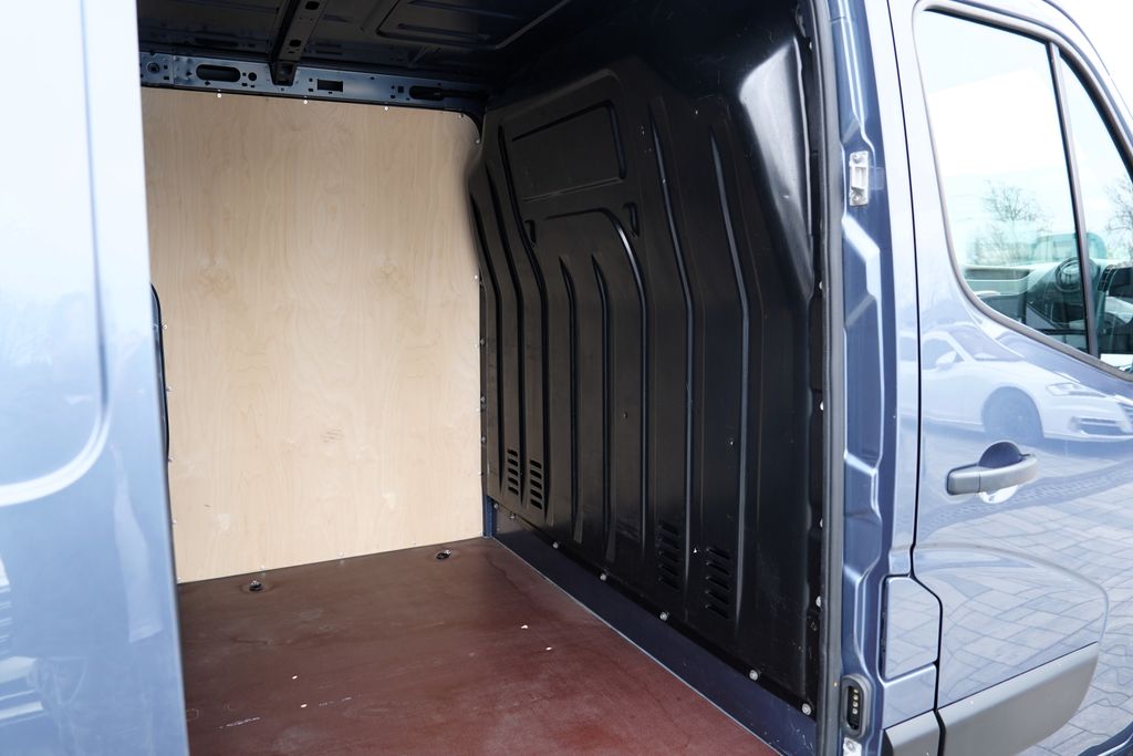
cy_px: 378
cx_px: 566
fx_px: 755
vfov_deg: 53.1
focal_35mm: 24
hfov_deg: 73.7
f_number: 4
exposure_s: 1/60
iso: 320
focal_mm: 24
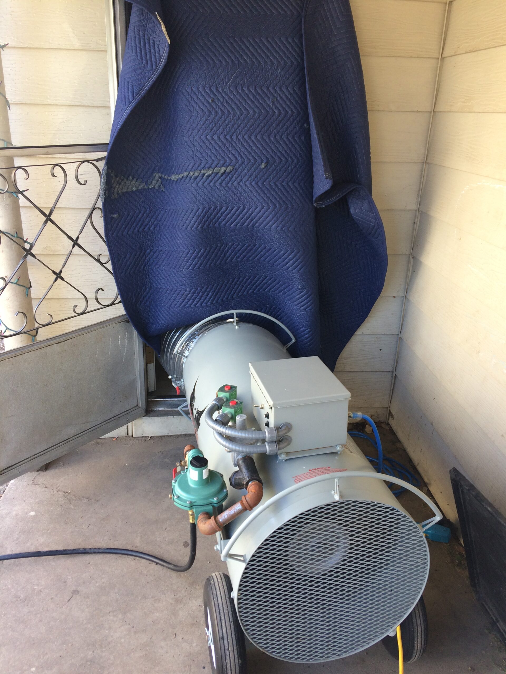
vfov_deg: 61.7
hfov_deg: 48.2
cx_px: 253
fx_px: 565
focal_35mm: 29
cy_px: 337
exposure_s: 1/60
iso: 40
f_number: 2.2
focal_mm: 4.15
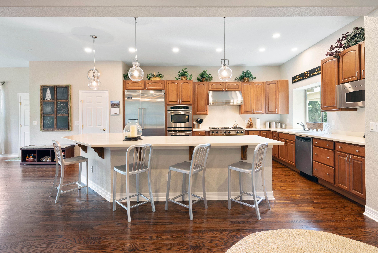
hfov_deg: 89.9
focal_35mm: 18
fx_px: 189
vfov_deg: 67.4
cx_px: 195
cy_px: 120
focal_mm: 17
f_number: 9
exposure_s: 1/1.25
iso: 500
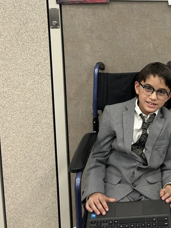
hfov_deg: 30.4
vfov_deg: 40.2
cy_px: 60
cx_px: 147
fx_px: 303
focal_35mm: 46
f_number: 1.5
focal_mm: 5.7
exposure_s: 1/60
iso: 125
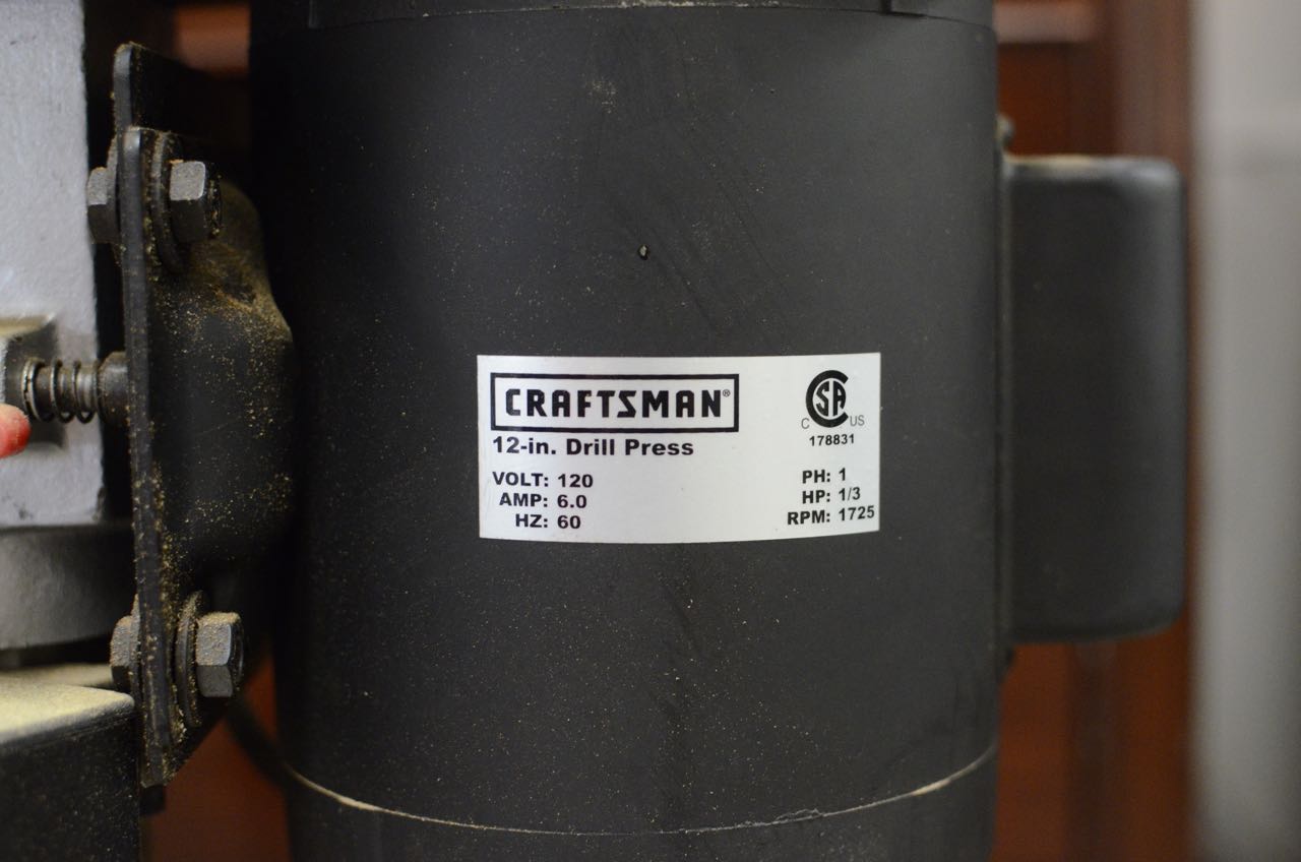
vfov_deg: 25.6
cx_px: 650
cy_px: 431
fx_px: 1894
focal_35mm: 52
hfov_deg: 37.9
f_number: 2.8
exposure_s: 1/80
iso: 3200
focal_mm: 35
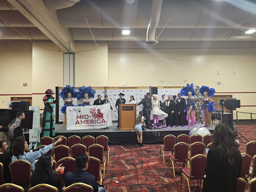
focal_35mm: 23
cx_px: 128
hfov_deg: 73.9
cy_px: 96
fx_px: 170
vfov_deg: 58.9
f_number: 1.7
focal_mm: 6.3
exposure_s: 1/120
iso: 400
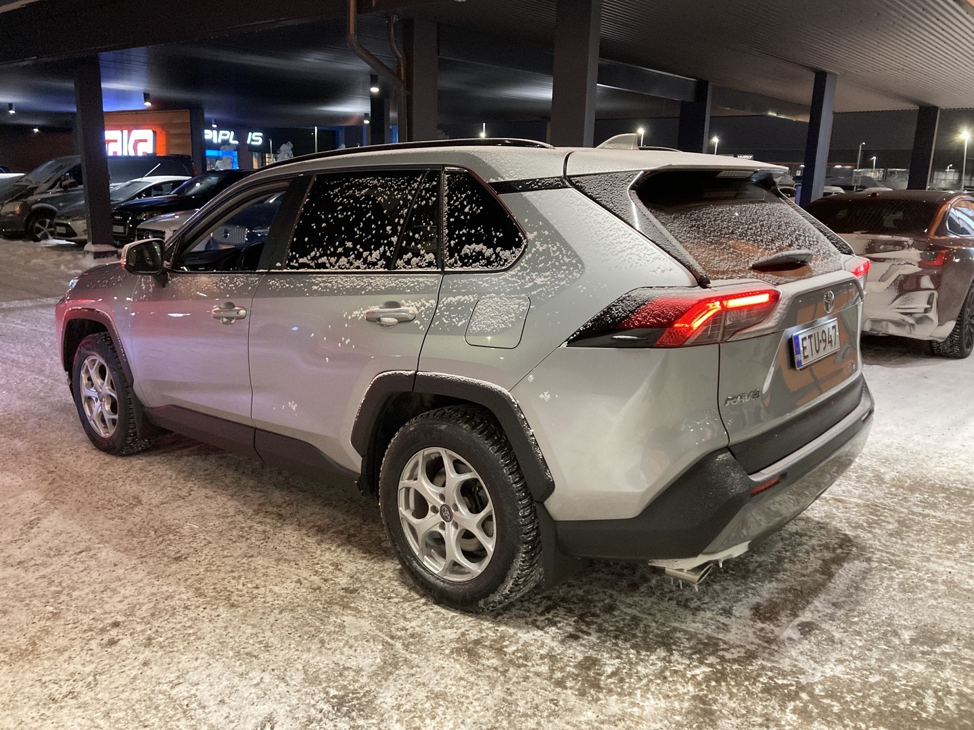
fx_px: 788
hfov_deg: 63.4
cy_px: 365
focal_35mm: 28
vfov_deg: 49.7
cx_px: 487
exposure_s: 1/50
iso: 320
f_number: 1.8
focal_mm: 3.99
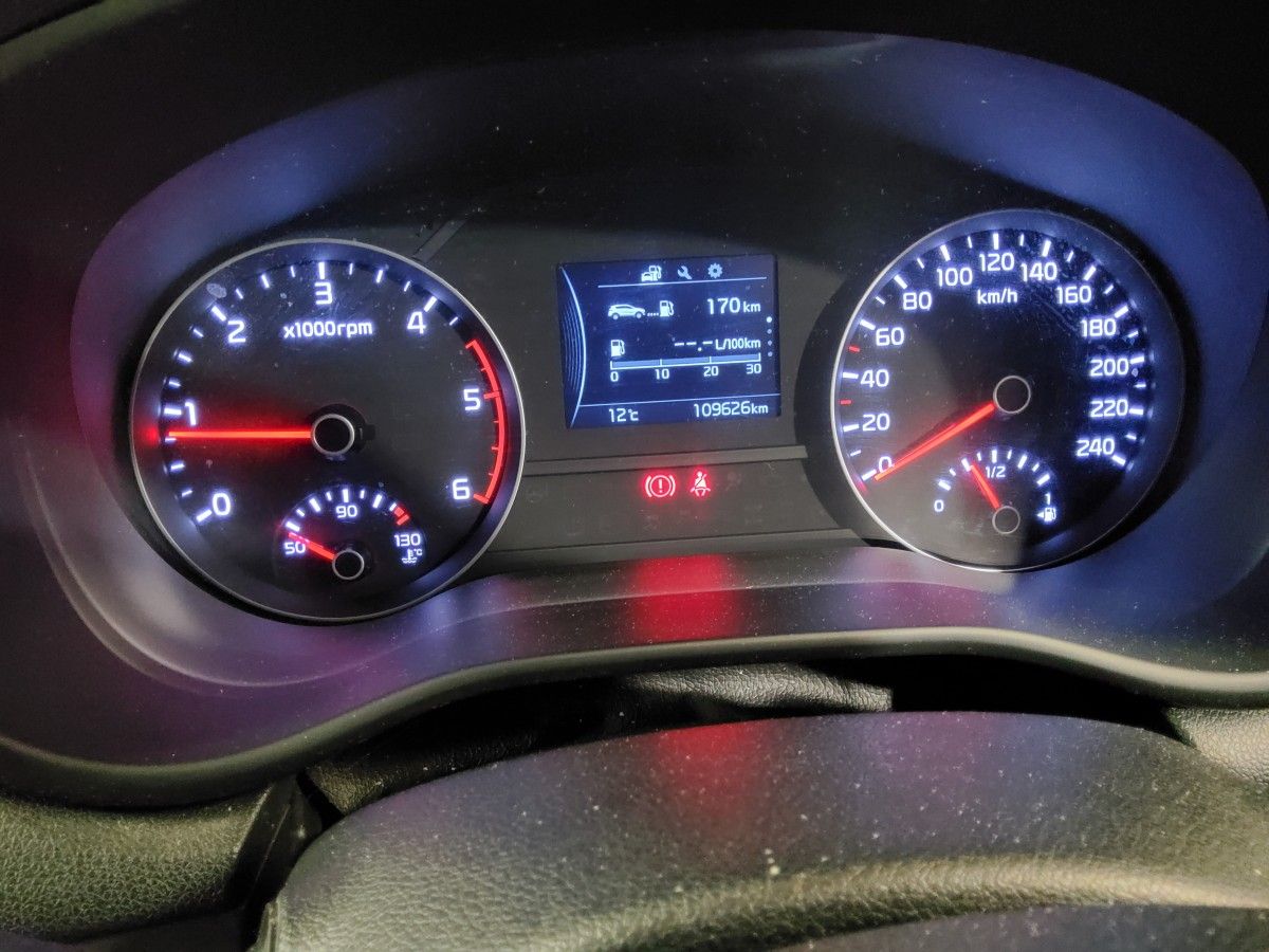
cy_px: 476
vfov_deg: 53.1
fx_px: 953
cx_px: 634
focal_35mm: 26
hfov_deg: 67.3
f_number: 2
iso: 1250
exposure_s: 1/17
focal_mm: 3.08
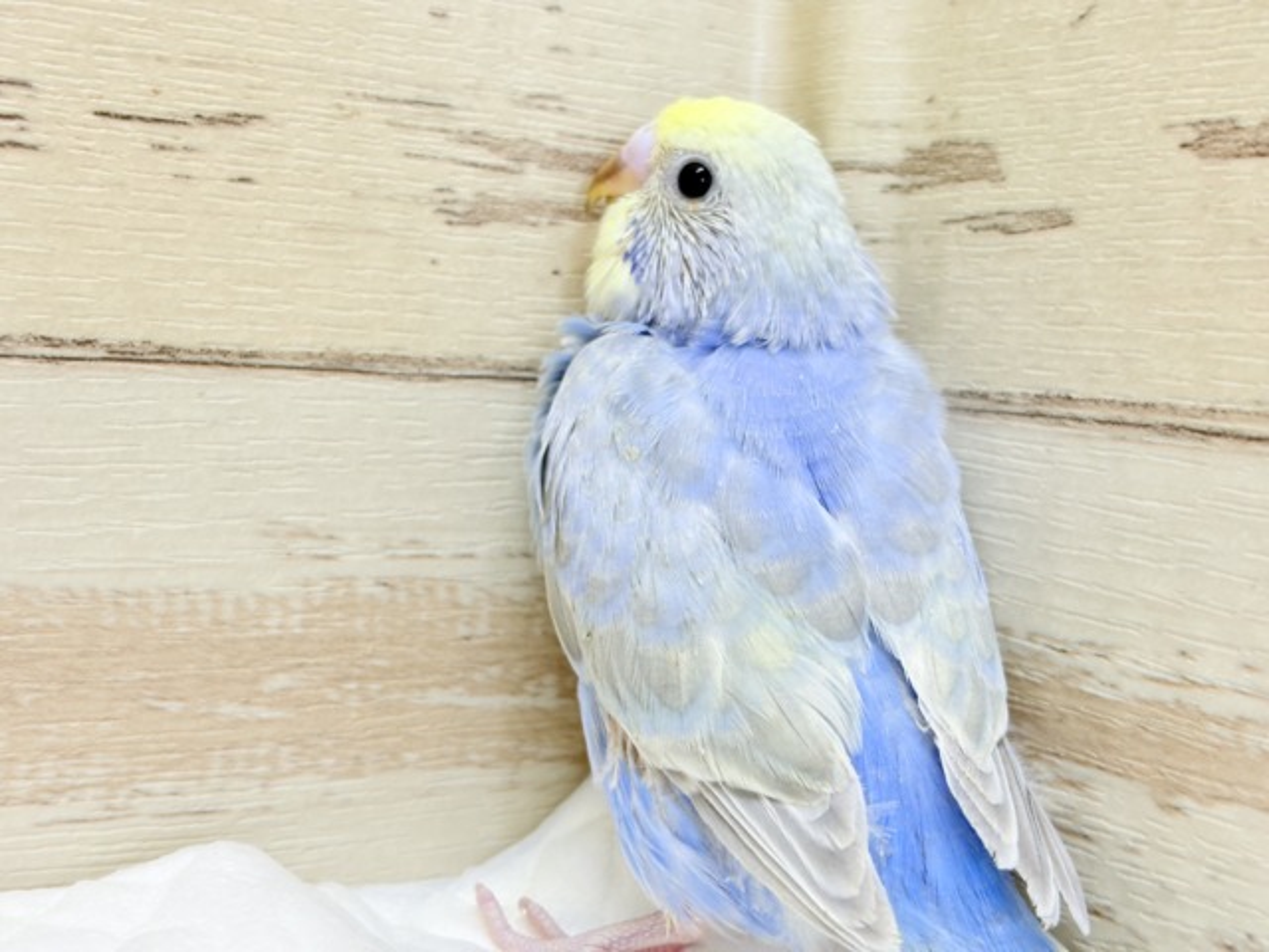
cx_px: 634
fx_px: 1906
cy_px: 476
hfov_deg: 36.8
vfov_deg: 28.0
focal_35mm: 52
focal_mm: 5.96
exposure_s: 1/100
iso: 125
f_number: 1.6
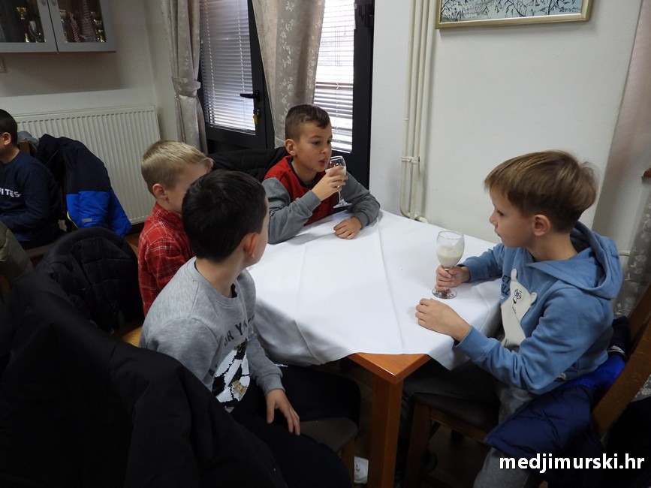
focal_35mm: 24
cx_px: 326
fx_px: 451
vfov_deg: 56.8
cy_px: 244
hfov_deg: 71.6
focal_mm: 4.3
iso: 400
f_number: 2.8
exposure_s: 1/30
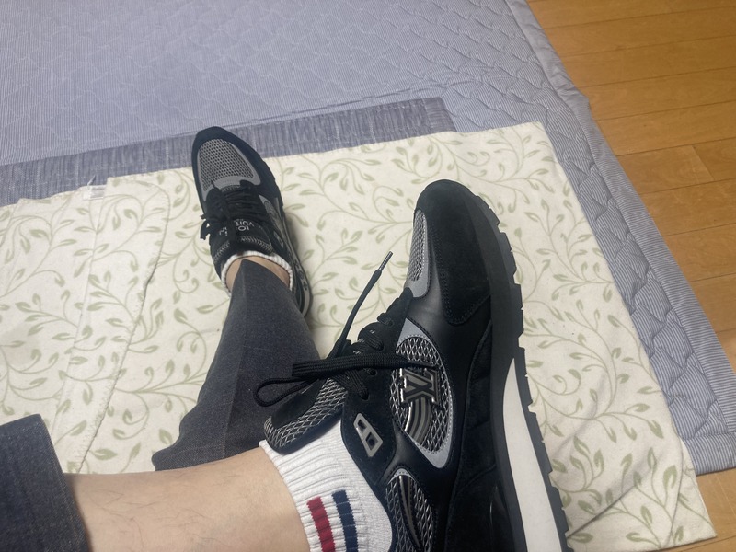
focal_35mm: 28
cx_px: 368
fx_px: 595
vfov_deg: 49.7
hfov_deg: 63.4
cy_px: 276
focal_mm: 3.99
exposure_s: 1/60
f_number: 1.8
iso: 64
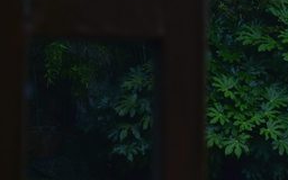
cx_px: 521
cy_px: 24
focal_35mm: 155
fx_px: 1217
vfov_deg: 8.4
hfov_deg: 12.3
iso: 125
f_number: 14
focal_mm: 38
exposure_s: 1/15
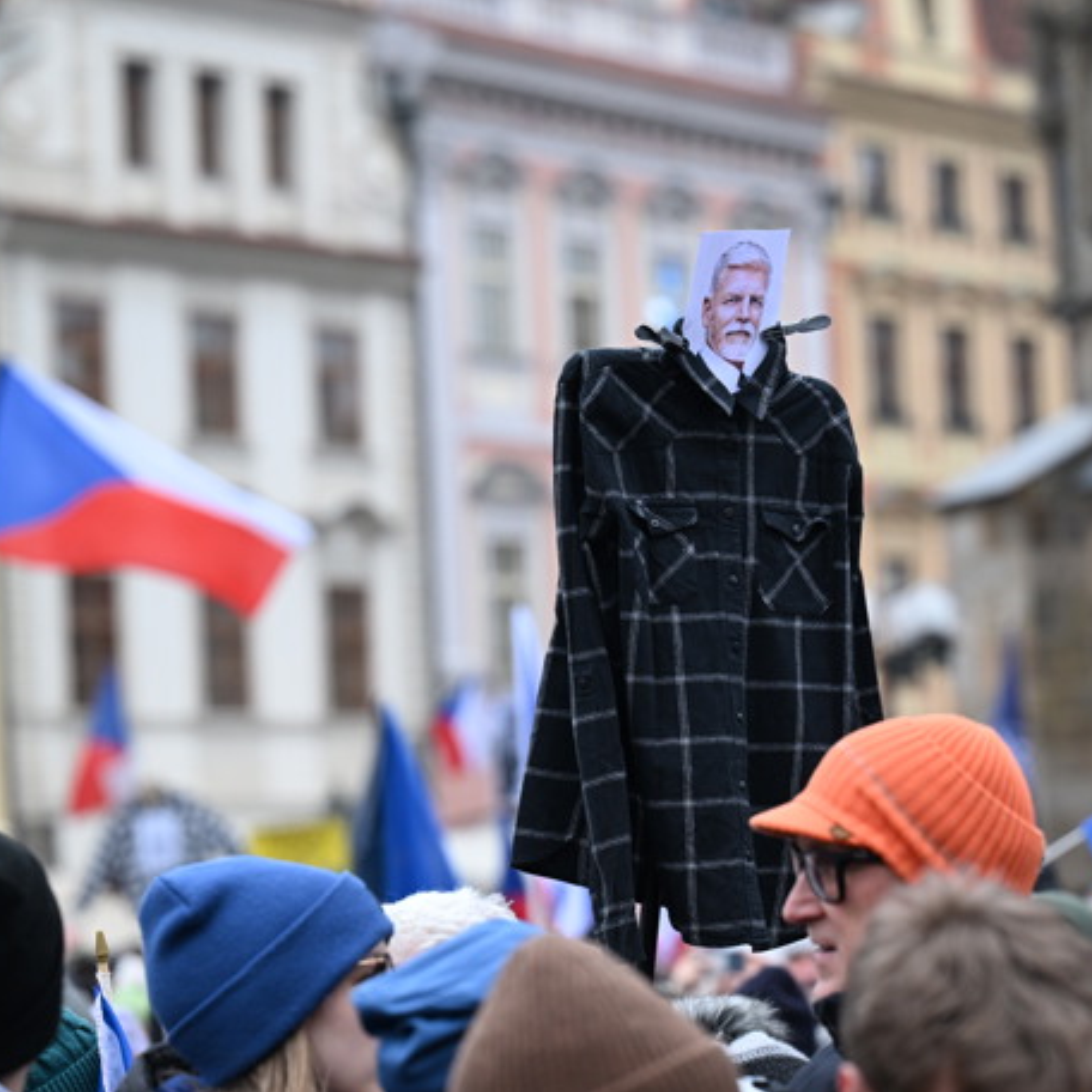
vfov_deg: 11.8
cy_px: 546
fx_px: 5282
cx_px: 680
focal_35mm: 148
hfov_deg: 11.8
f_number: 3.5
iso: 1000
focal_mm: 115
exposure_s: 1/1000
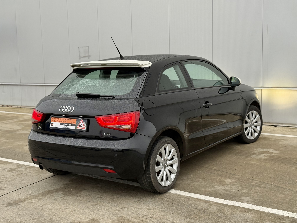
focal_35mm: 48
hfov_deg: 39.7
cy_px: 112
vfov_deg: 30.3
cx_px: 148
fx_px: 412
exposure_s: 1/75
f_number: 1.78
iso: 80
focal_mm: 6.76
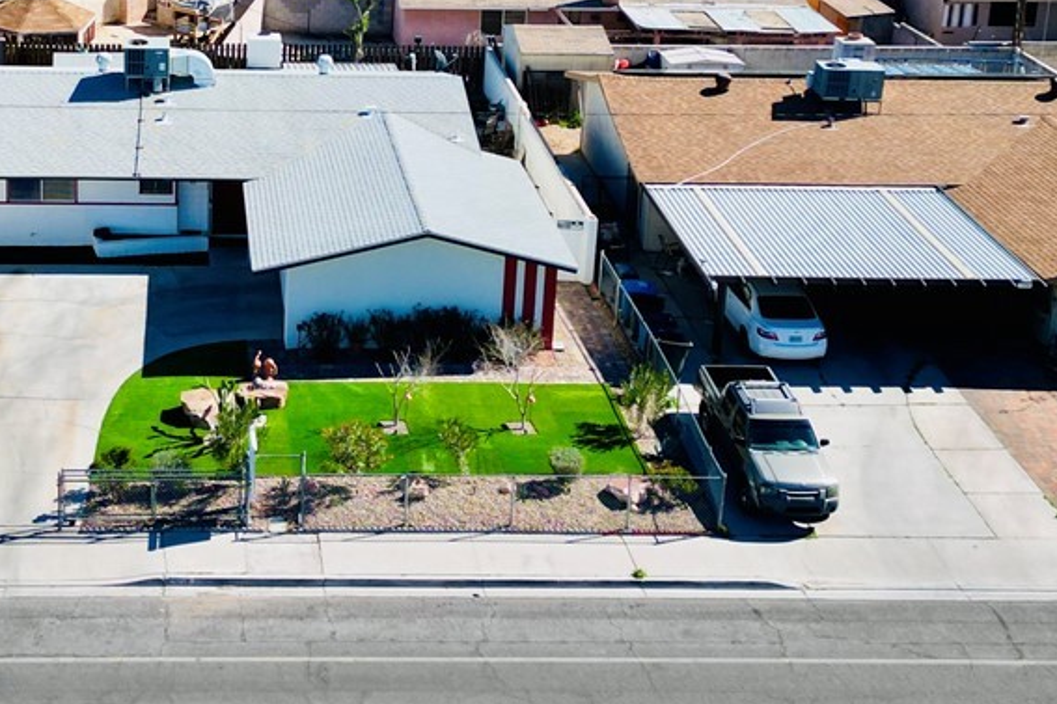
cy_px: 100
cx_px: 310
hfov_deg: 42.7
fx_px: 1321
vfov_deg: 28.9
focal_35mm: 45
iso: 100
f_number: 1.7
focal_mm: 6.72
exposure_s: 1/2500
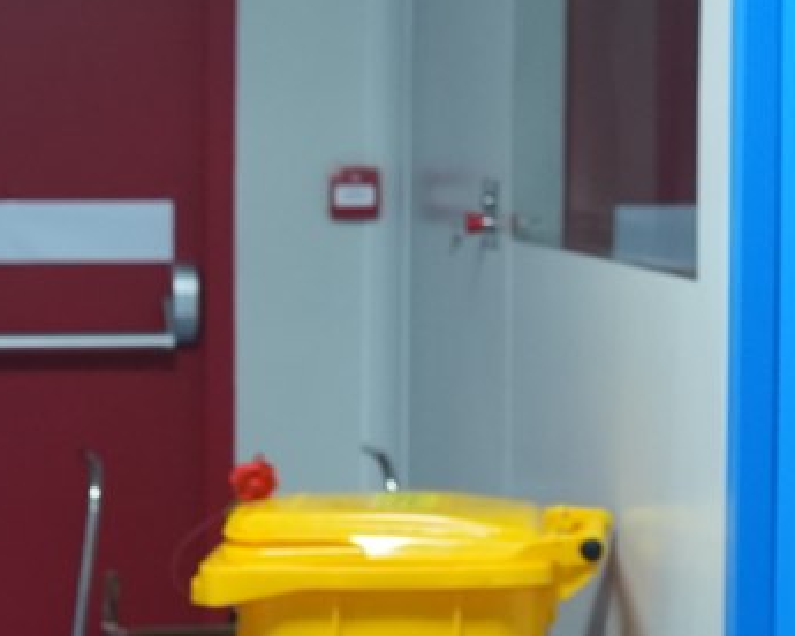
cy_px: 320
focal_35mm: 183
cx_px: 744
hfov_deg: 10.5
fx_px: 4306
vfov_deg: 8.4
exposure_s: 1/160
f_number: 3.2
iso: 1250
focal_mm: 35
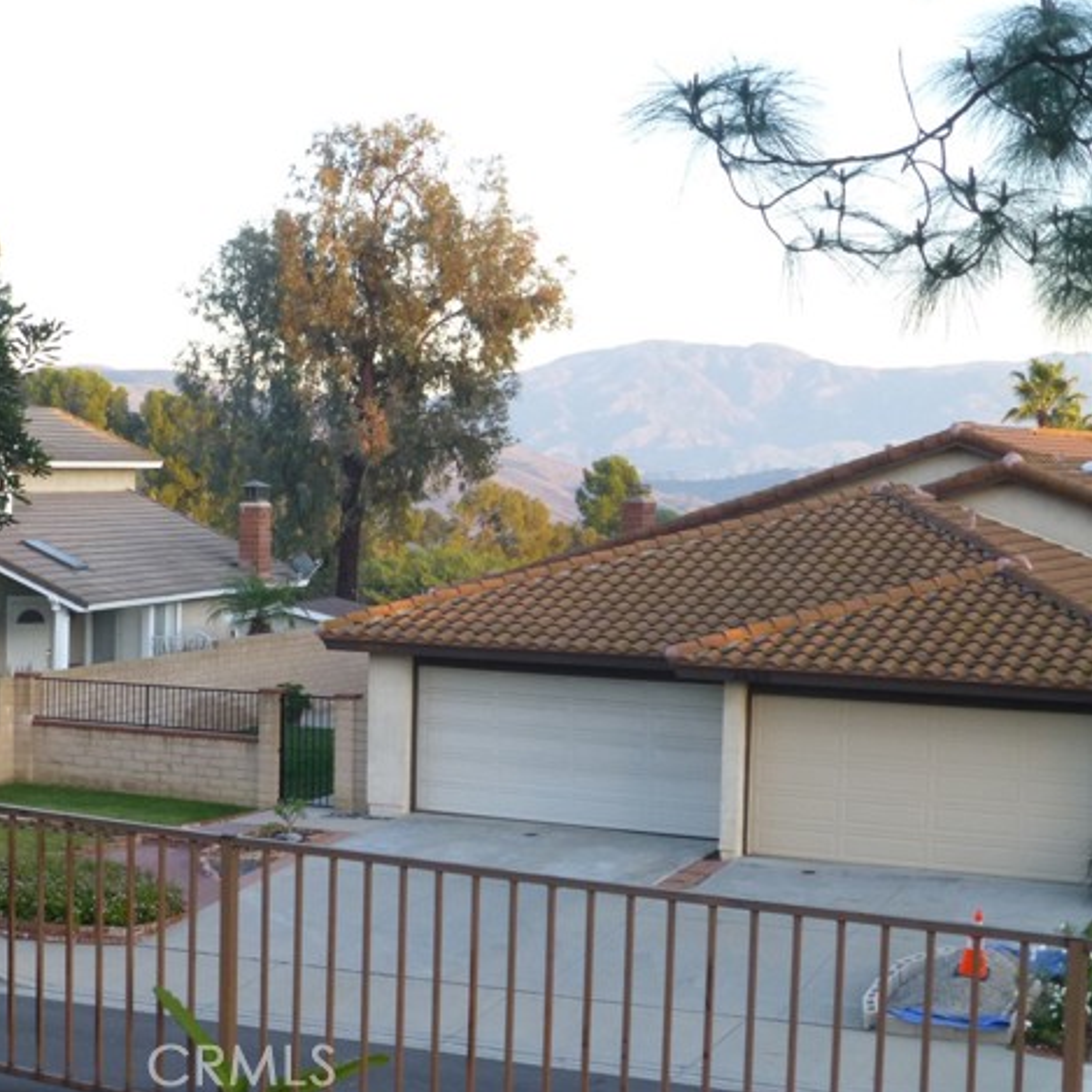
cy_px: 540
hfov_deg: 24.5
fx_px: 2498
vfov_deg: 24.7
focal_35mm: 70
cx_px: 349
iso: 250
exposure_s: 1/60
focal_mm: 10.3
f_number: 4.7
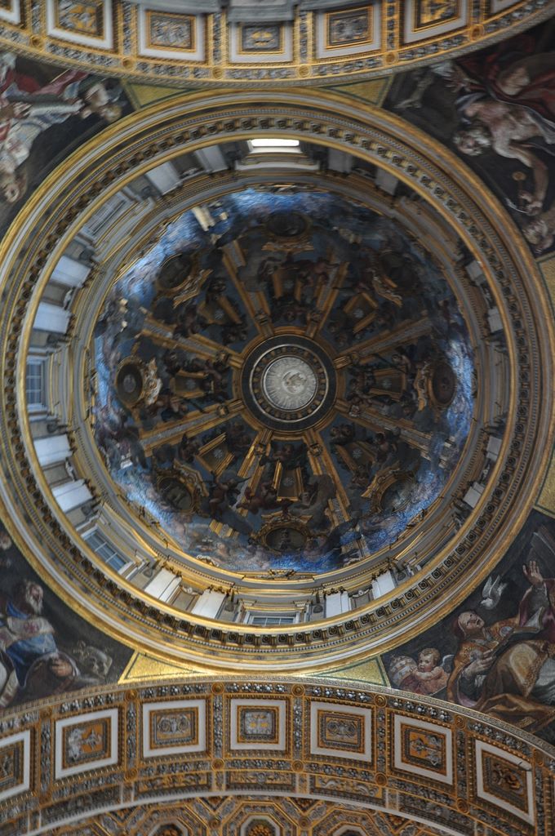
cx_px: 278
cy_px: 418
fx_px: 869
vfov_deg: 51.3
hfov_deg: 35.4
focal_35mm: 38
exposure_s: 1/5
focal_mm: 25
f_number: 5
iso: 800
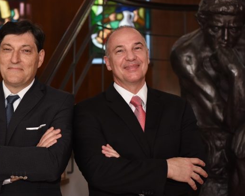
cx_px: 71
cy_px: 102
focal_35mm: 87
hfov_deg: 21.8
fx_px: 631
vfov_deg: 17.7
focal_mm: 62
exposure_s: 1/250
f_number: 4
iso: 1250
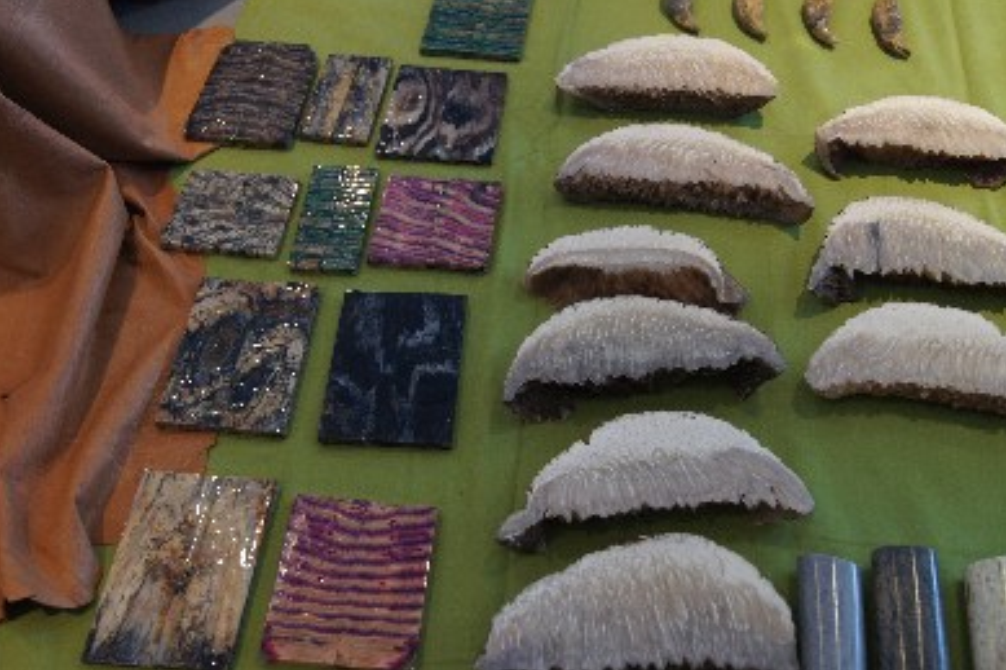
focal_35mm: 37
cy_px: 331
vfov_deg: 35.9
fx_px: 1033
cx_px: 504
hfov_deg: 51.9
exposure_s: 1/25
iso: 800
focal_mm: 24
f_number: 5
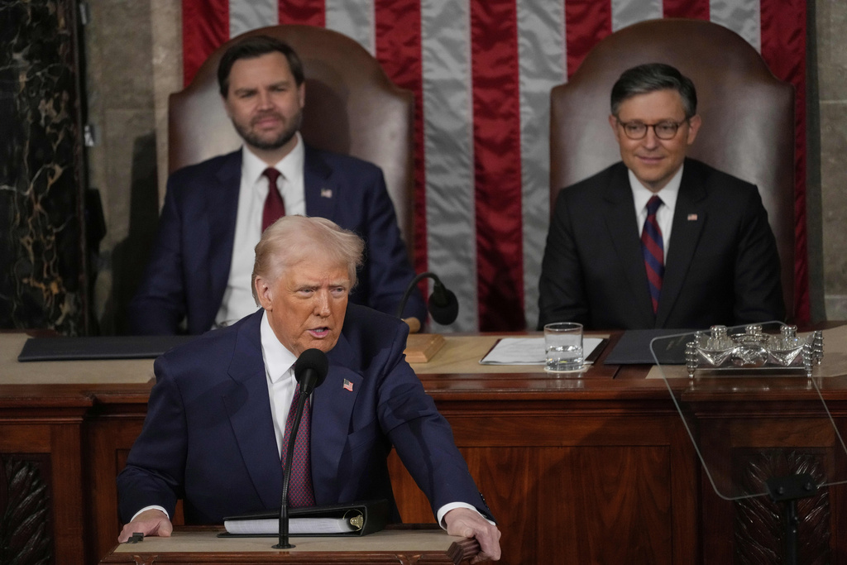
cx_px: 424
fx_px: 9412
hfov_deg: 5.2
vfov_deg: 3.4
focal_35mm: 400
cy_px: 282
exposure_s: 1/500
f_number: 5.6
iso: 5000
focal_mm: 400
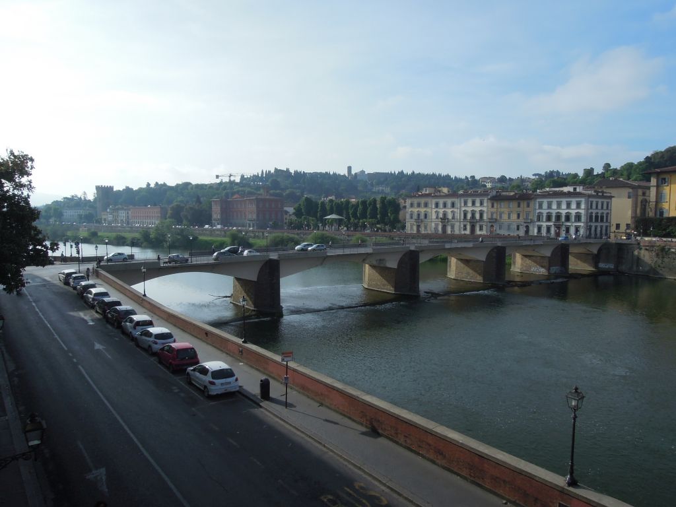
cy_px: 254
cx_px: 338
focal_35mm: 24
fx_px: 469
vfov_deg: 56.8
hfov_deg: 71.6
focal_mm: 4.3
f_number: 5
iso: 160
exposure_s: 1/1000
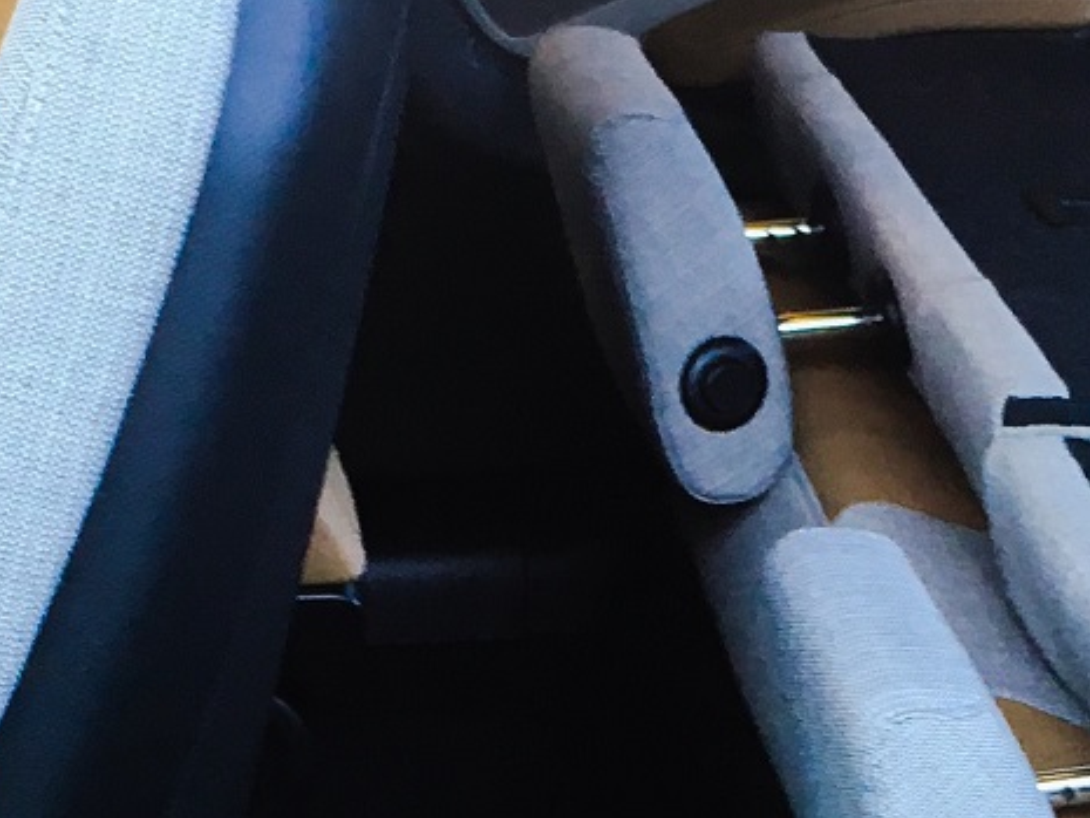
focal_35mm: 130
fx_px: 4095
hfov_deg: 15.1
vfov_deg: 11.1
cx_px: 724
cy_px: 1114
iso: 25
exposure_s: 1/33
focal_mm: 4.15
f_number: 2.2
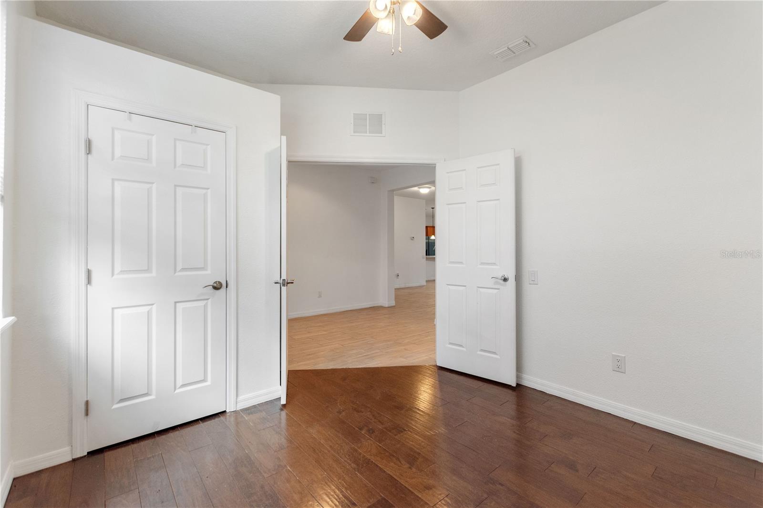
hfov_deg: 100.4
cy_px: 254
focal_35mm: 15
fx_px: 318
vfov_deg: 77.3
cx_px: 382
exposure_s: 1/8
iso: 400
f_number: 4.5
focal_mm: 10
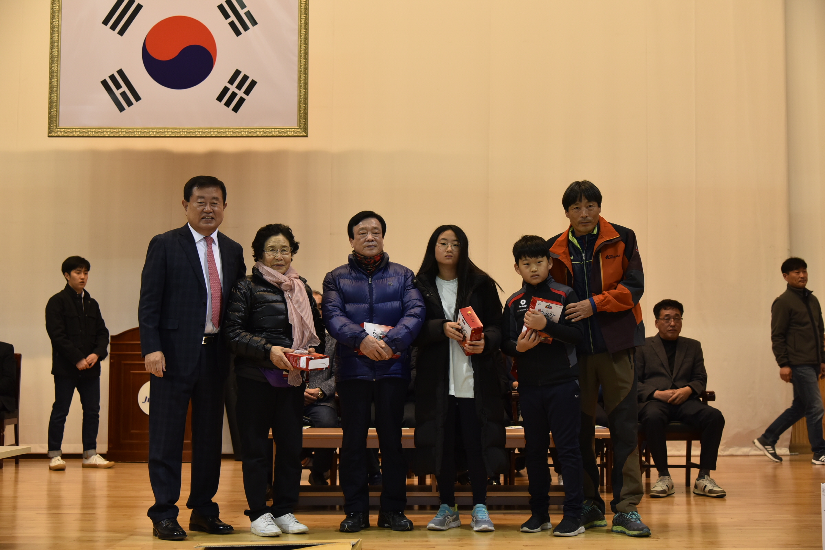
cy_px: 275
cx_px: 412
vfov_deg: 28.1
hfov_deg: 41.1
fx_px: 1100
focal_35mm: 48
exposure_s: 1/125
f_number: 4.5
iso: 800
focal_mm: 48
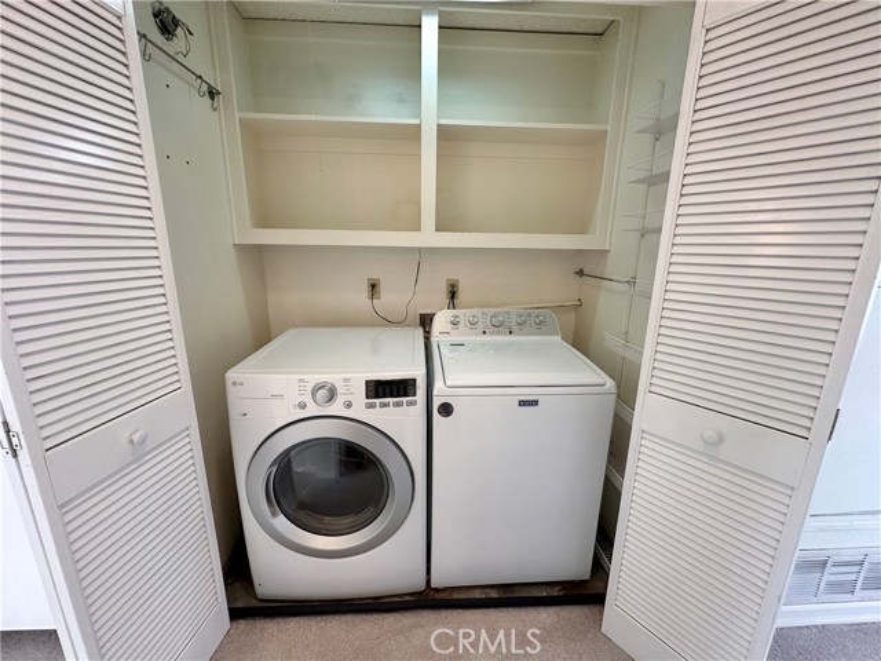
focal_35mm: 14
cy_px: 330
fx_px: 356
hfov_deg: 102.1
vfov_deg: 85.7
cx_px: 440
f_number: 2.2
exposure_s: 1/120
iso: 320
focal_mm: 2.22
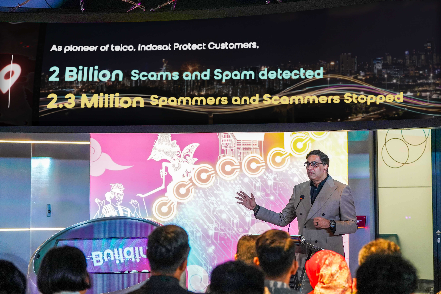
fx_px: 857
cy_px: 147
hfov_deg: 28.8
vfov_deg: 19.5
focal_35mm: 70
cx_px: 220
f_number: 3.5
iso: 3200
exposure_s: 1/200
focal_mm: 70
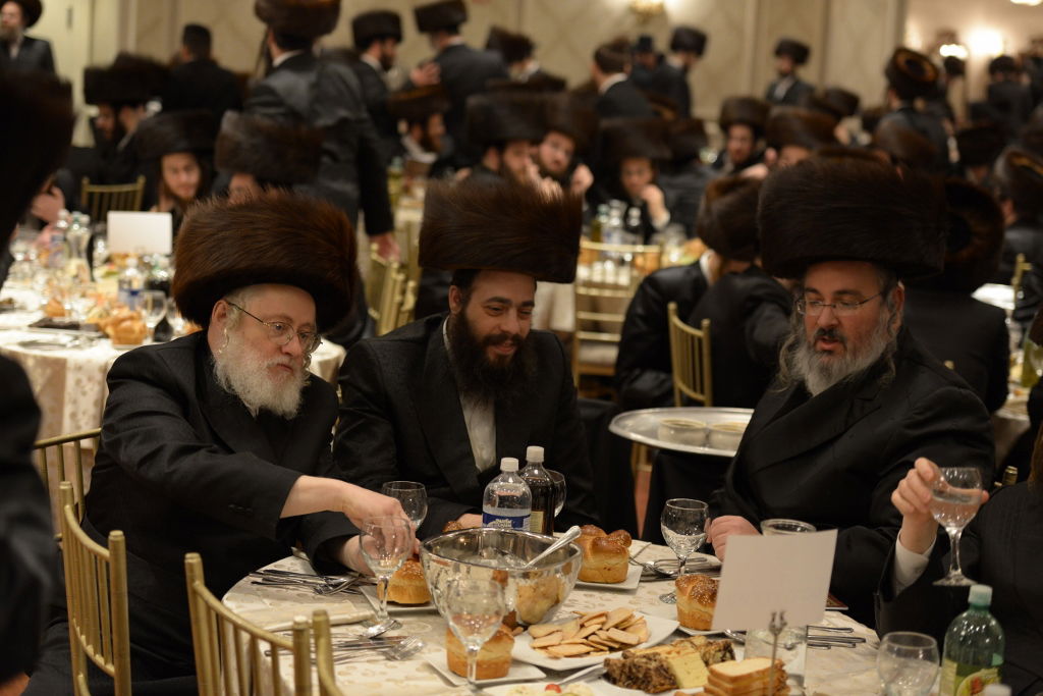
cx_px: 522
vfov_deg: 19.5
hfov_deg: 28.8
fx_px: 2028
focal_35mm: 70
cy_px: 348
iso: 1600
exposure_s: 1/100
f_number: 2.8
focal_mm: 70
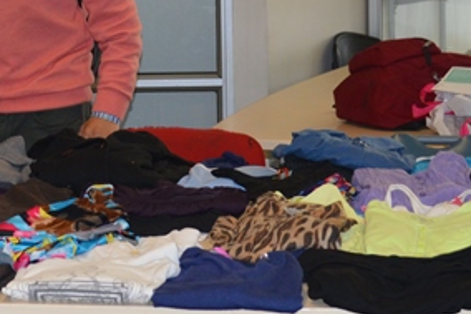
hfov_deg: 18.4
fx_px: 1438
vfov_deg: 12.4
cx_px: 96
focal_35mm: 110
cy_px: 71
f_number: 4.2
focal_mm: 26
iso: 640
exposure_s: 1/60
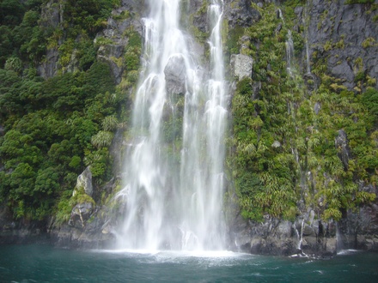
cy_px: 142
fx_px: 382
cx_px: 189
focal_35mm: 35
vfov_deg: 40.7
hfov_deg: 52.6
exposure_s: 1/13
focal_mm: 5.8
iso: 125
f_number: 2.8
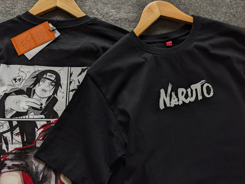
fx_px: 191
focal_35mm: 27
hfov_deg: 65.3
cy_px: 92
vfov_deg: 51.4
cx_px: 122
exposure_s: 1/671
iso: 57
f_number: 1.73
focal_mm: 4.38
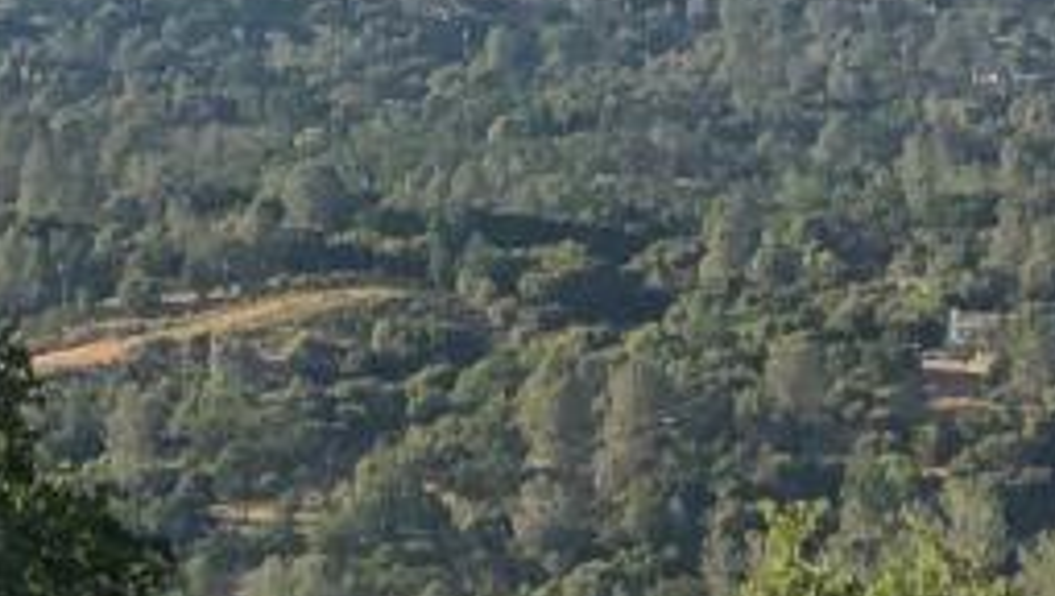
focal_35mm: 365
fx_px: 10220
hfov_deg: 5.8
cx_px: -509
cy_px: -56
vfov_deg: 3.3
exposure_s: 1/564
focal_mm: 6.6
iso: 20
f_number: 2.8
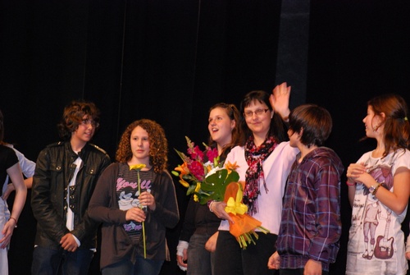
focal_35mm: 120
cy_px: 138
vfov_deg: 11.5
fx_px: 1369
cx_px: 205
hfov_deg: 17.0
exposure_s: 1/60
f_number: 5.6
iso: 1250
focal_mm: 80
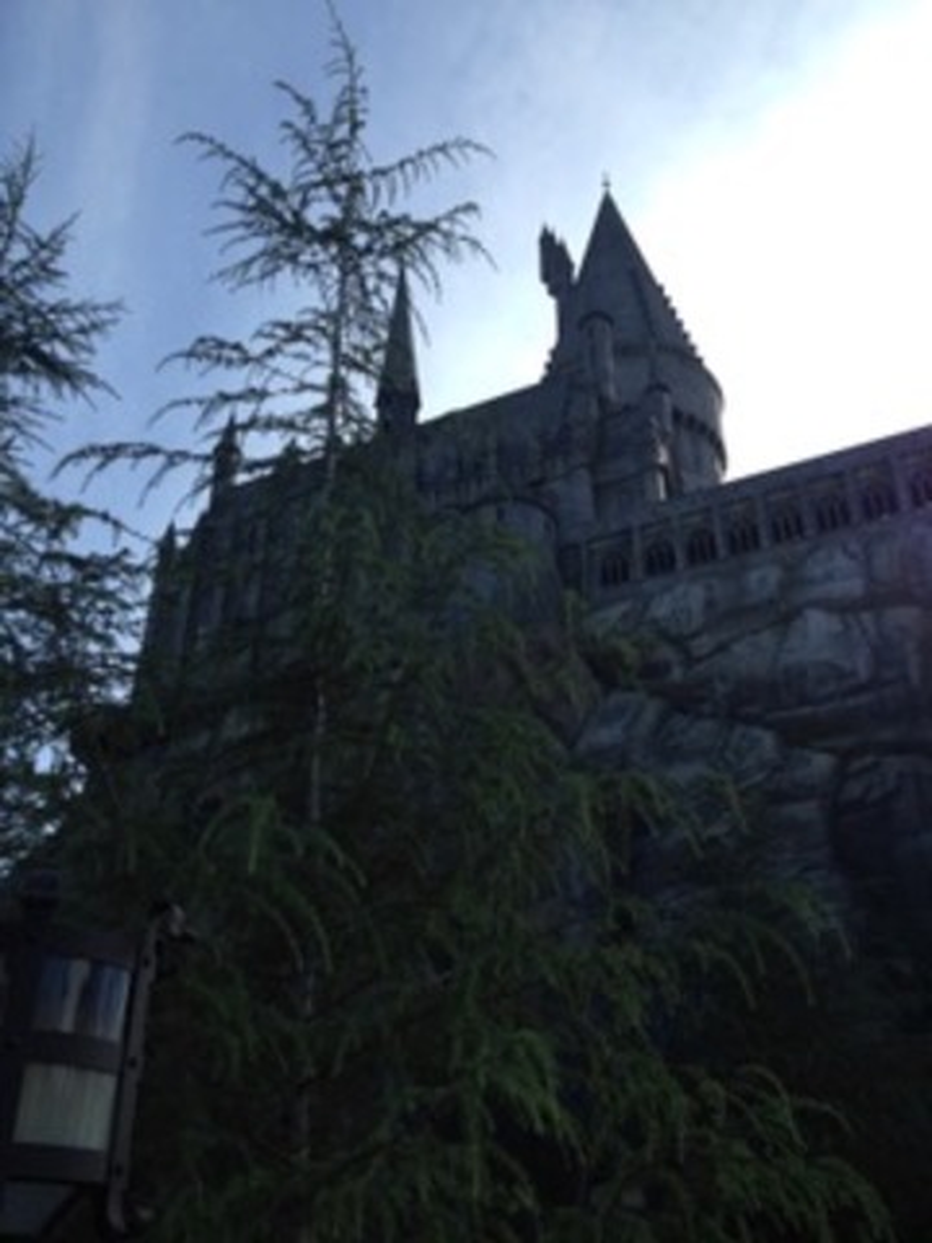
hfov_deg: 42.9
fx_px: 1185
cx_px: 466
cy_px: 622
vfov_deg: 55.4
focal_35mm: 33
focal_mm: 4.12
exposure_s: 1/985
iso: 50
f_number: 2.4
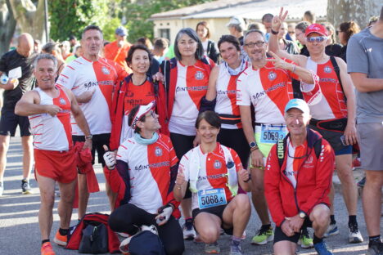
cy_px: 128
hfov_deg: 19.5
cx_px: 192
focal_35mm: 105
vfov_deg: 13.0
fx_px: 1117
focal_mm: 70
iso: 100
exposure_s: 1/125
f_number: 2.8
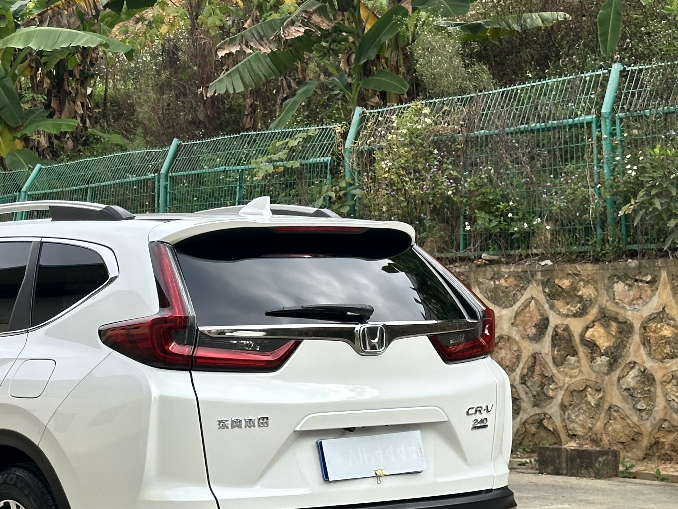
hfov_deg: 21.2
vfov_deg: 16.2
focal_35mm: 91
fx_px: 1782
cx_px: 118
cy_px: 329
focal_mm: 6.86
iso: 64
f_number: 1.78
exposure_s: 1/1171
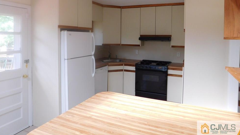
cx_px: 122
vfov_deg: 43.6
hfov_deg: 71.9
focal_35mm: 26
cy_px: 43
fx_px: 165
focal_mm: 4
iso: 160
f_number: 3
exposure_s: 1/30
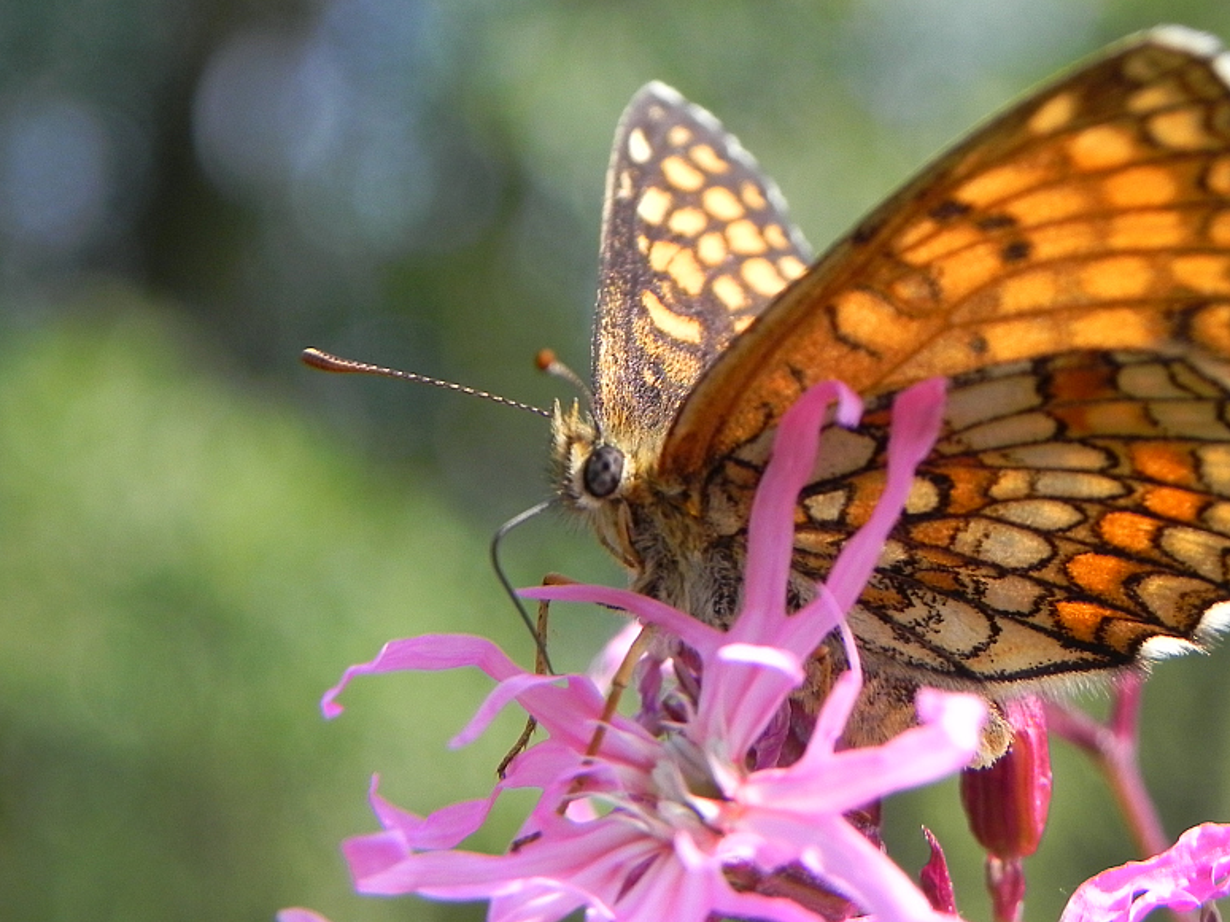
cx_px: 758
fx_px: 4938
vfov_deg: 10.7
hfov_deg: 14.2
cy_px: 385
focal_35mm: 139
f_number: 4
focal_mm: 18.8
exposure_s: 1/430
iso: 160
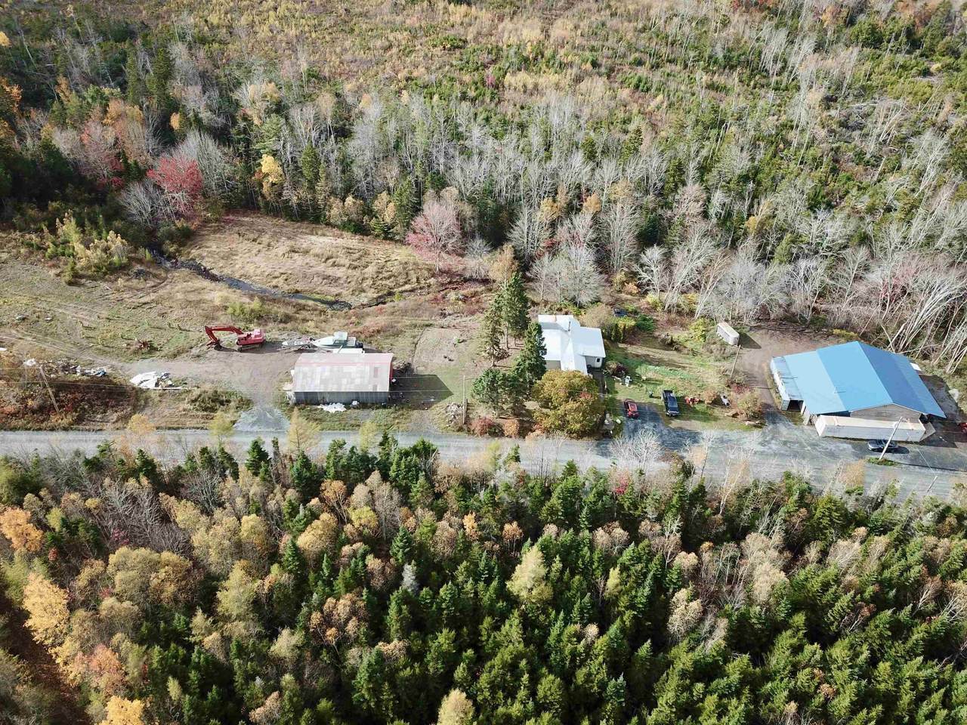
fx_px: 726
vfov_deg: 53.1
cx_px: 484
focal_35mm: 26
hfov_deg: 67.3
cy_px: 362
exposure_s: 1/616
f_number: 2.2
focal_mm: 4.7
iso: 100
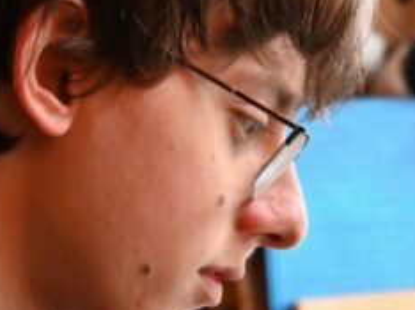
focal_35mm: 162
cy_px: 364
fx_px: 1940
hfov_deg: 12.2
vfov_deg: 9.0
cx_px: 286
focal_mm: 41
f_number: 4
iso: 3200
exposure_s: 1/125
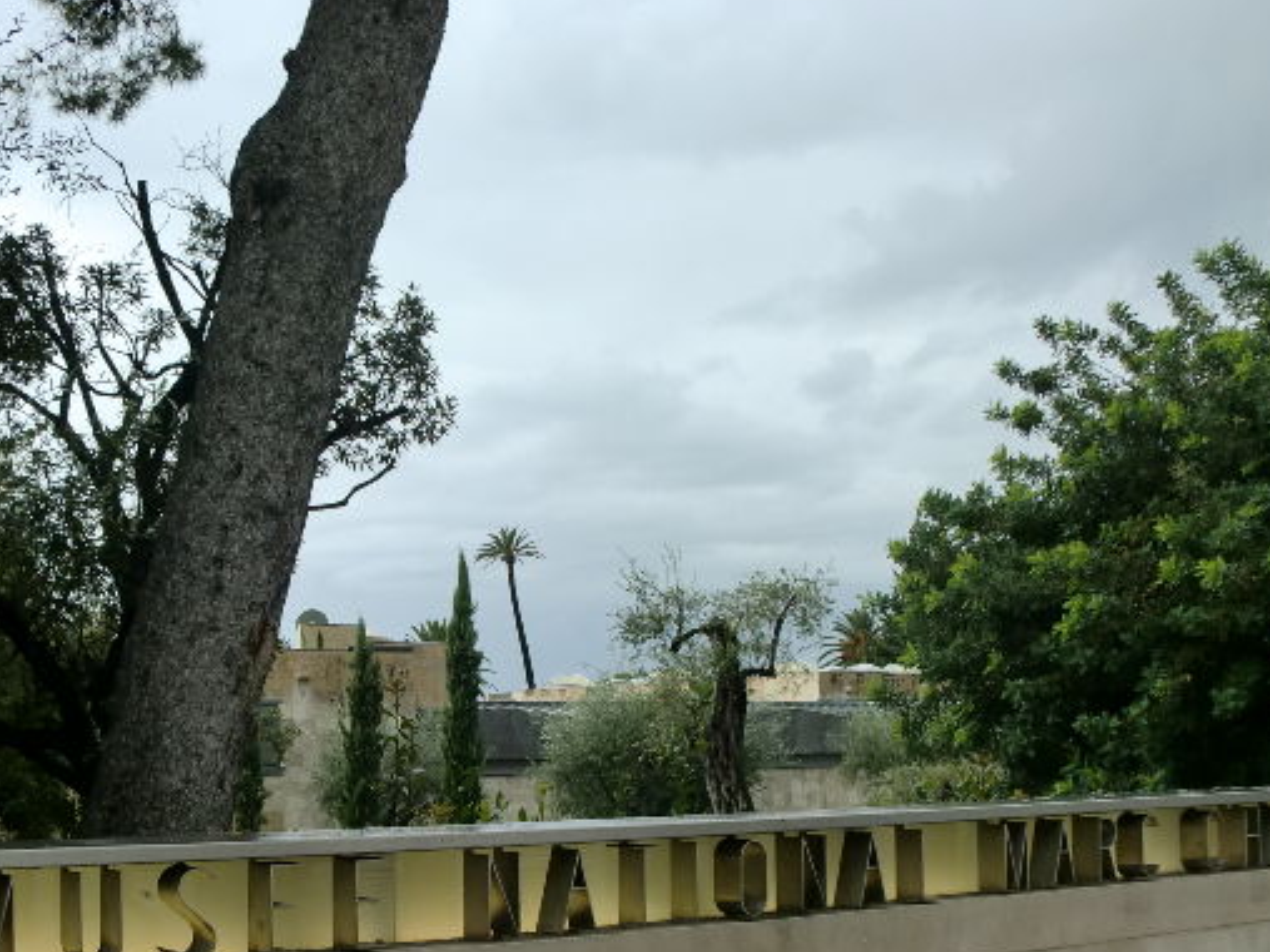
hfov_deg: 37.3
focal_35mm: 51
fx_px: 1871
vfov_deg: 28.3
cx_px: 468
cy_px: 654
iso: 64
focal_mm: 6.3
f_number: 3.1
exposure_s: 1/400
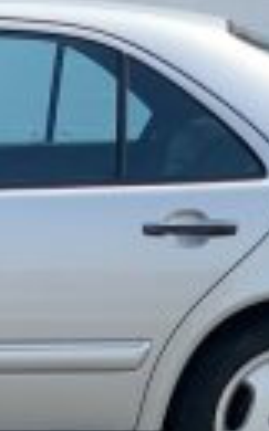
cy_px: 278
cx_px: -216
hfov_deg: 4.8
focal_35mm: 271
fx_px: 3186
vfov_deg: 7.7
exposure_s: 1/675
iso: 16
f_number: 2.4
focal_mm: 6
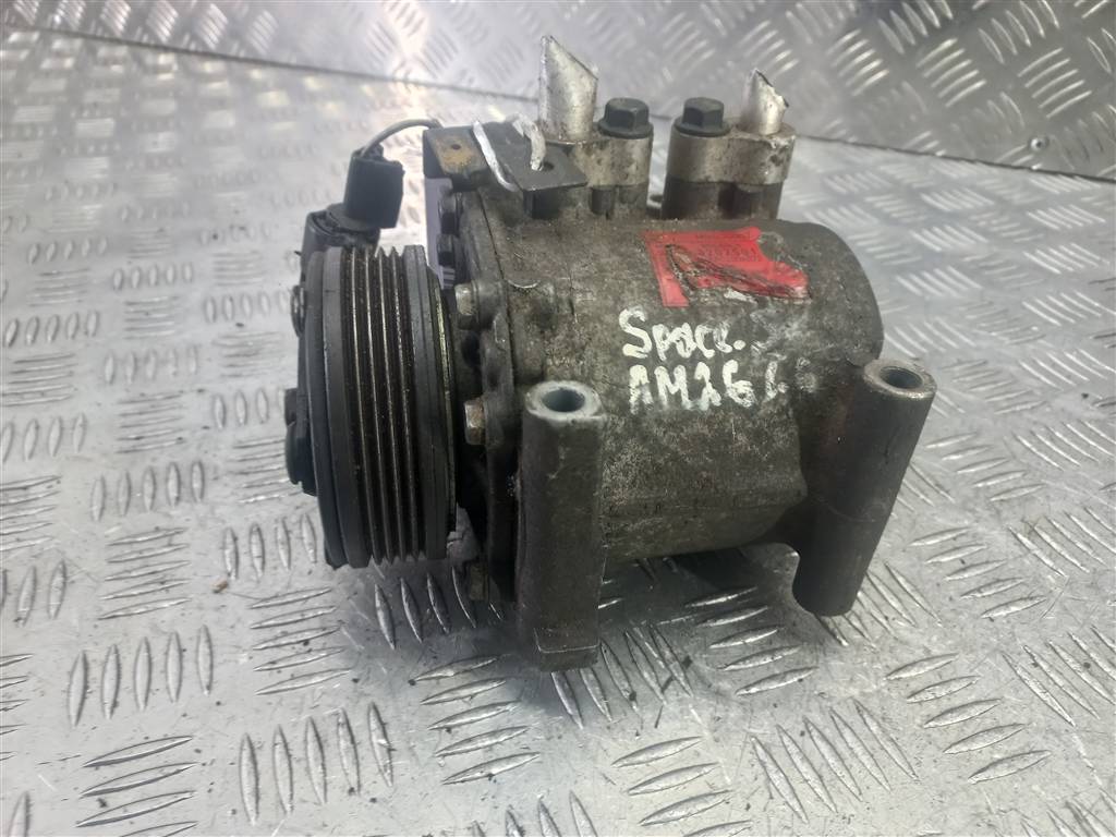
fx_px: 806
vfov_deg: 54.9
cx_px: 558
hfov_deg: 69.4
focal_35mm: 25
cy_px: 418
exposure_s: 1/50
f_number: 1.8
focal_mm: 4.6
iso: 100
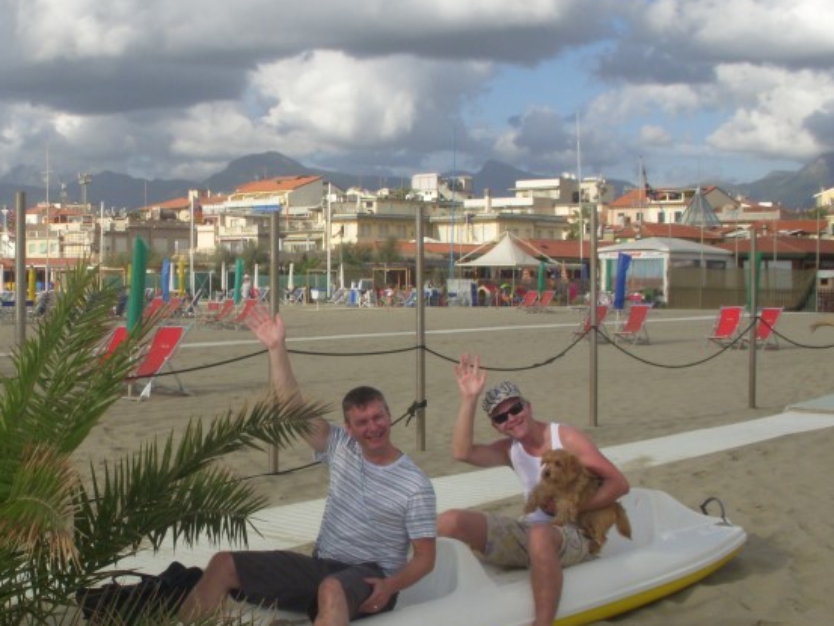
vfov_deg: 26.6
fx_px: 1325
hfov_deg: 34.5
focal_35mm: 55
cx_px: 261
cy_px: 348
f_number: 6.6
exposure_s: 1/400
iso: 100
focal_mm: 6.3
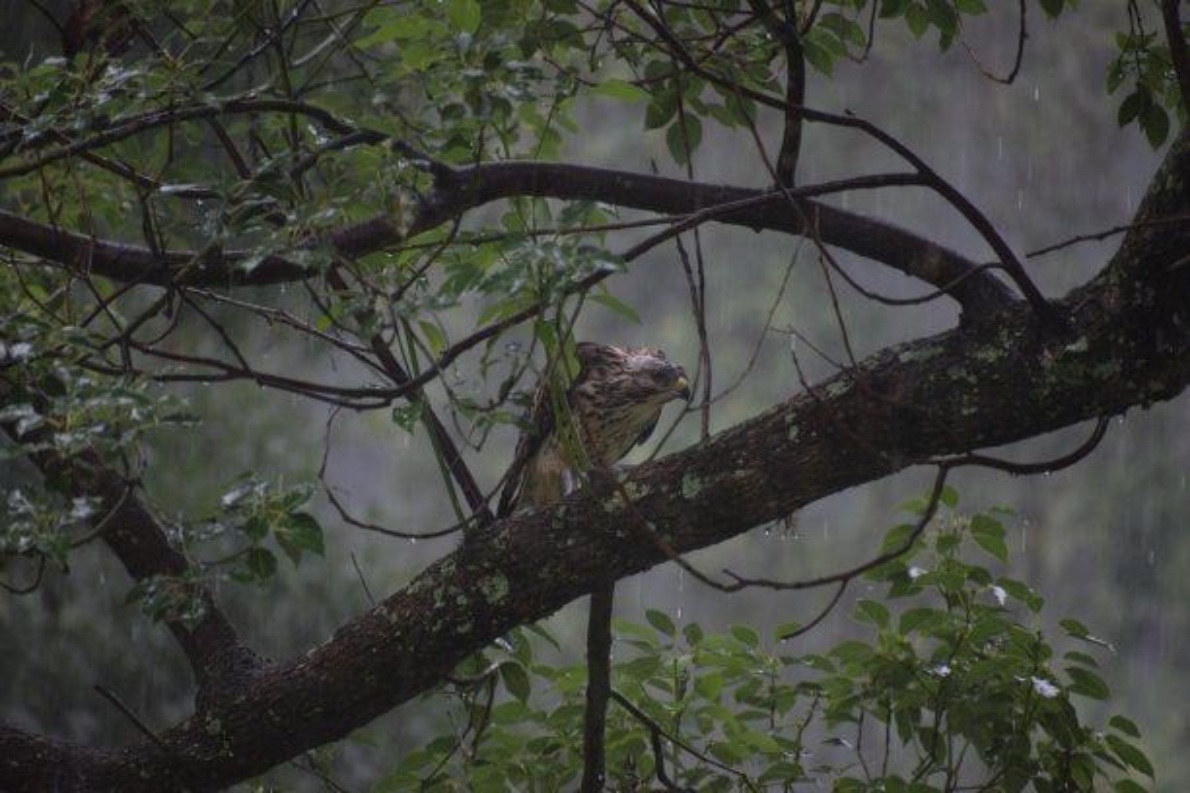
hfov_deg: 4.6
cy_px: 396
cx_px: 595
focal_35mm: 450
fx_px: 14874
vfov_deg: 3.1
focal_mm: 300
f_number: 6.3
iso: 1000
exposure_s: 1/160
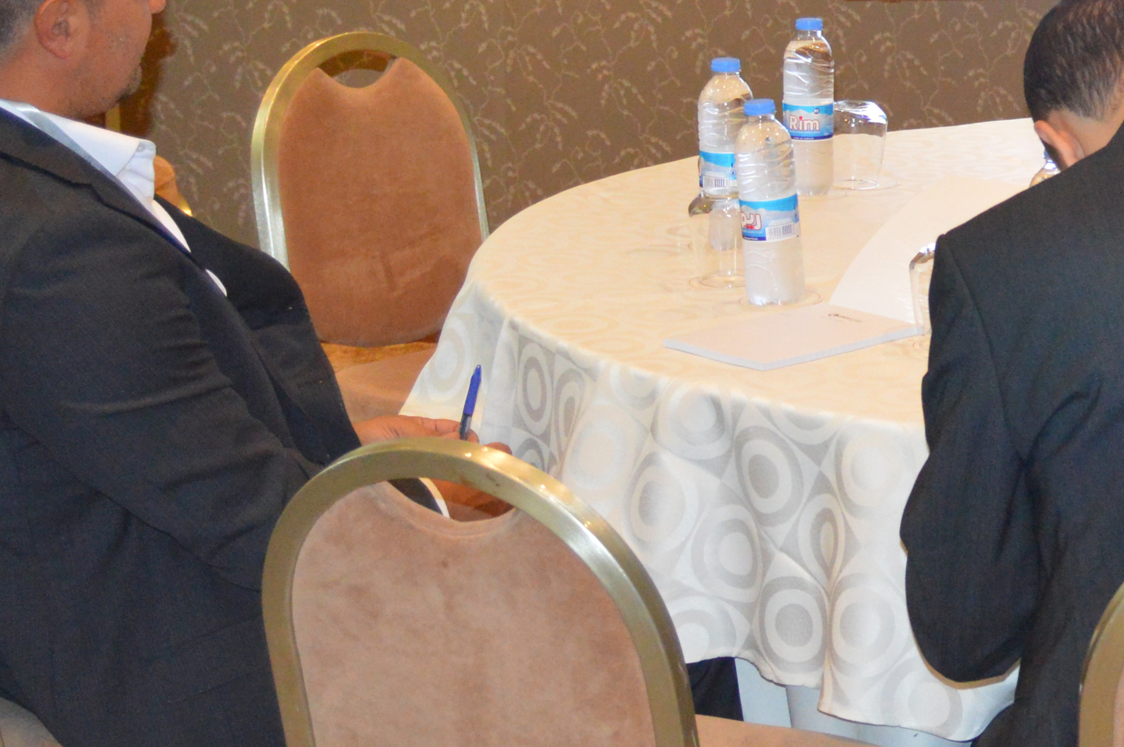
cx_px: 1140
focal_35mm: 114
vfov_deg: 11.9
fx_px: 3556
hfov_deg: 17.5
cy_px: 118
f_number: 4
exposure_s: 1/60
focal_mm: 26
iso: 1800
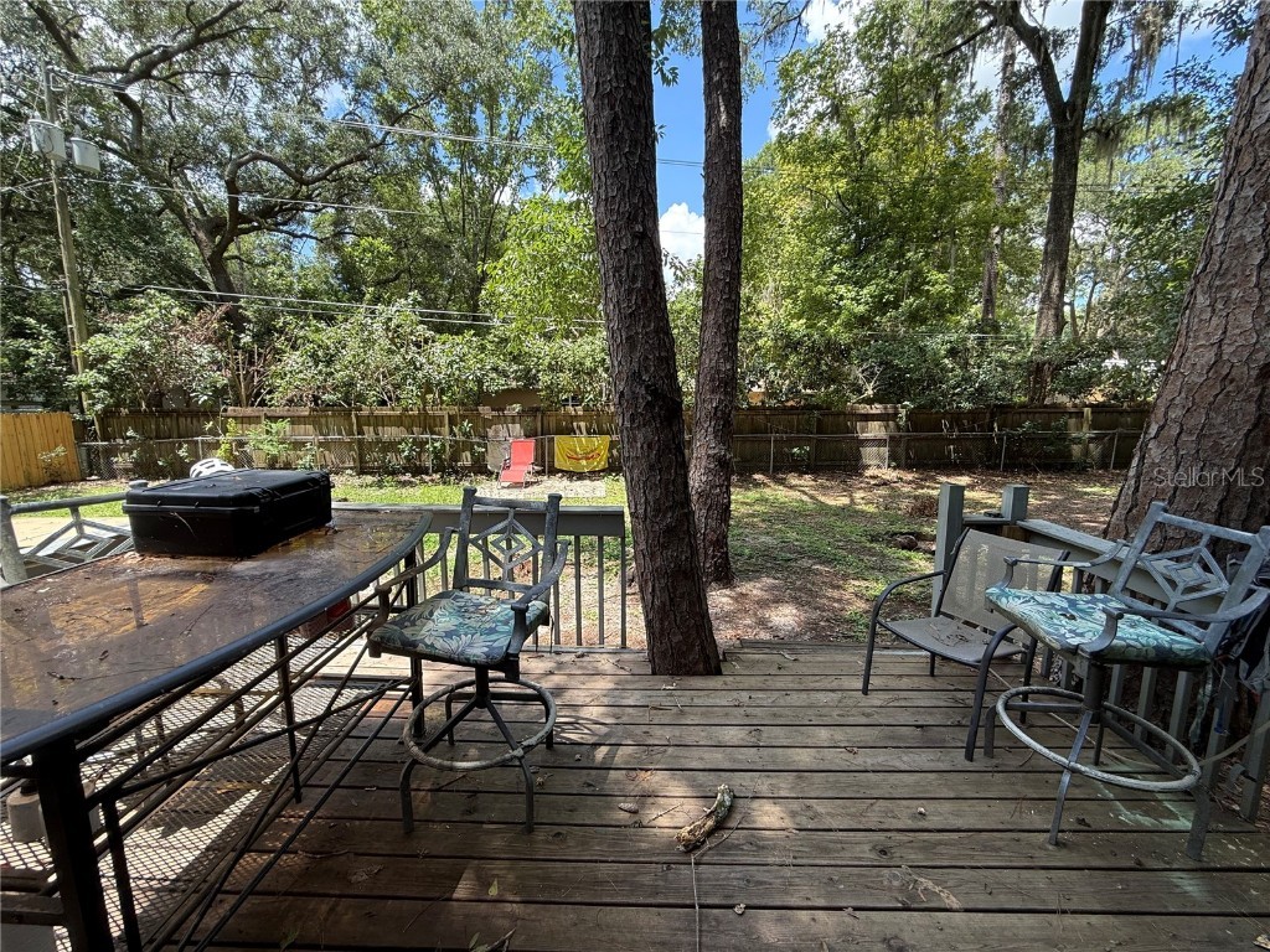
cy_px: 476
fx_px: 514
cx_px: 635
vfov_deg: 85.7
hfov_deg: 102.1
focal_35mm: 14
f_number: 2.2
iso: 50
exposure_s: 1/228
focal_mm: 2.22
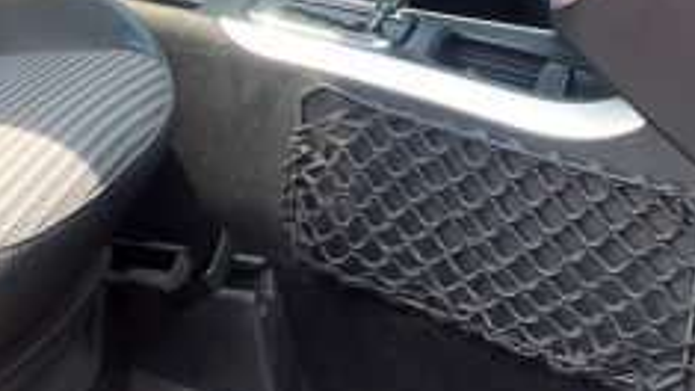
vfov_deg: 14.2
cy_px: -290
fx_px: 1400
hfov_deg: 26.5
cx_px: 7
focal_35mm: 76
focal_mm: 5.1
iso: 50
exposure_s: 1/264
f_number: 1.6
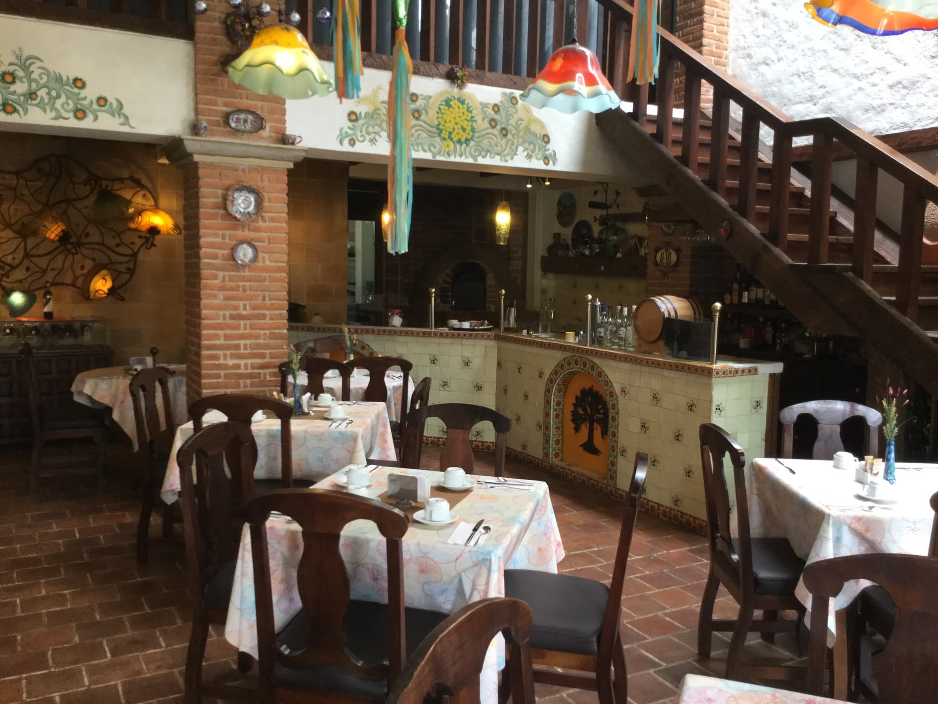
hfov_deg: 58.4
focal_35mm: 31
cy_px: 352
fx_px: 840
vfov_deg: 45.4
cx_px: 469
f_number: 2.4
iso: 64
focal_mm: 3.3
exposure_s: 1/30
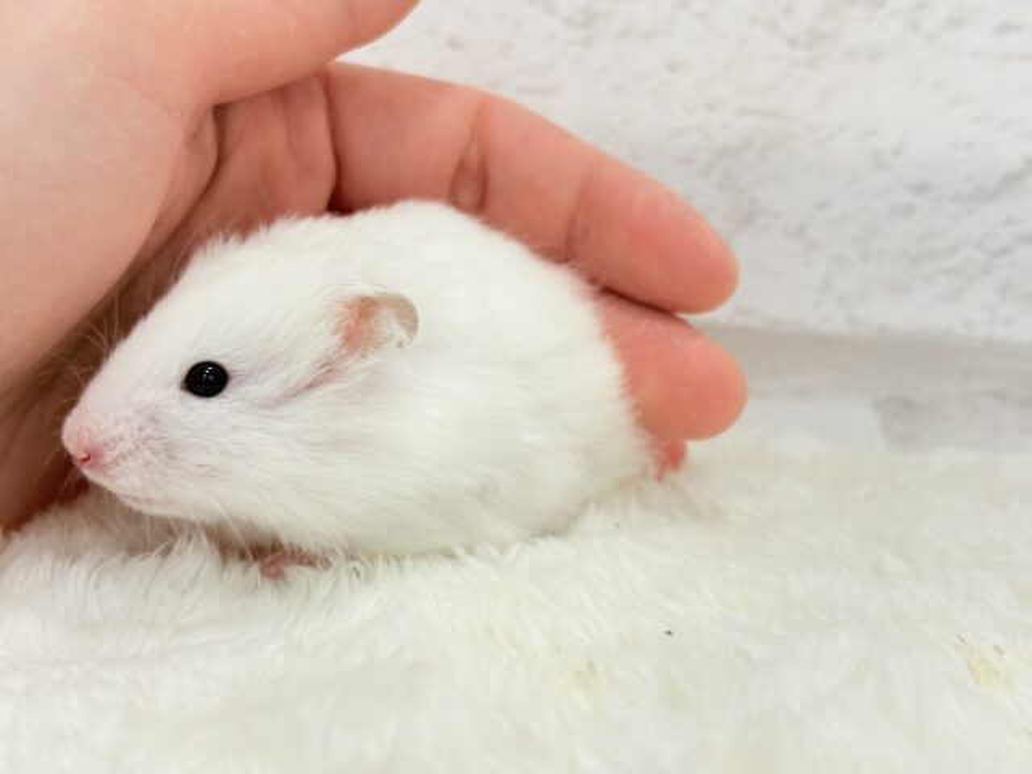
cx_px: 516
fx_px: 1550
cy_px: 387
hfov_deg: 36.8
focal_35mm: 52
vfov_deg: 28.0
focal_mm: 5.96
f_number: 1.6
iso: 40
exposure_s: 1/50
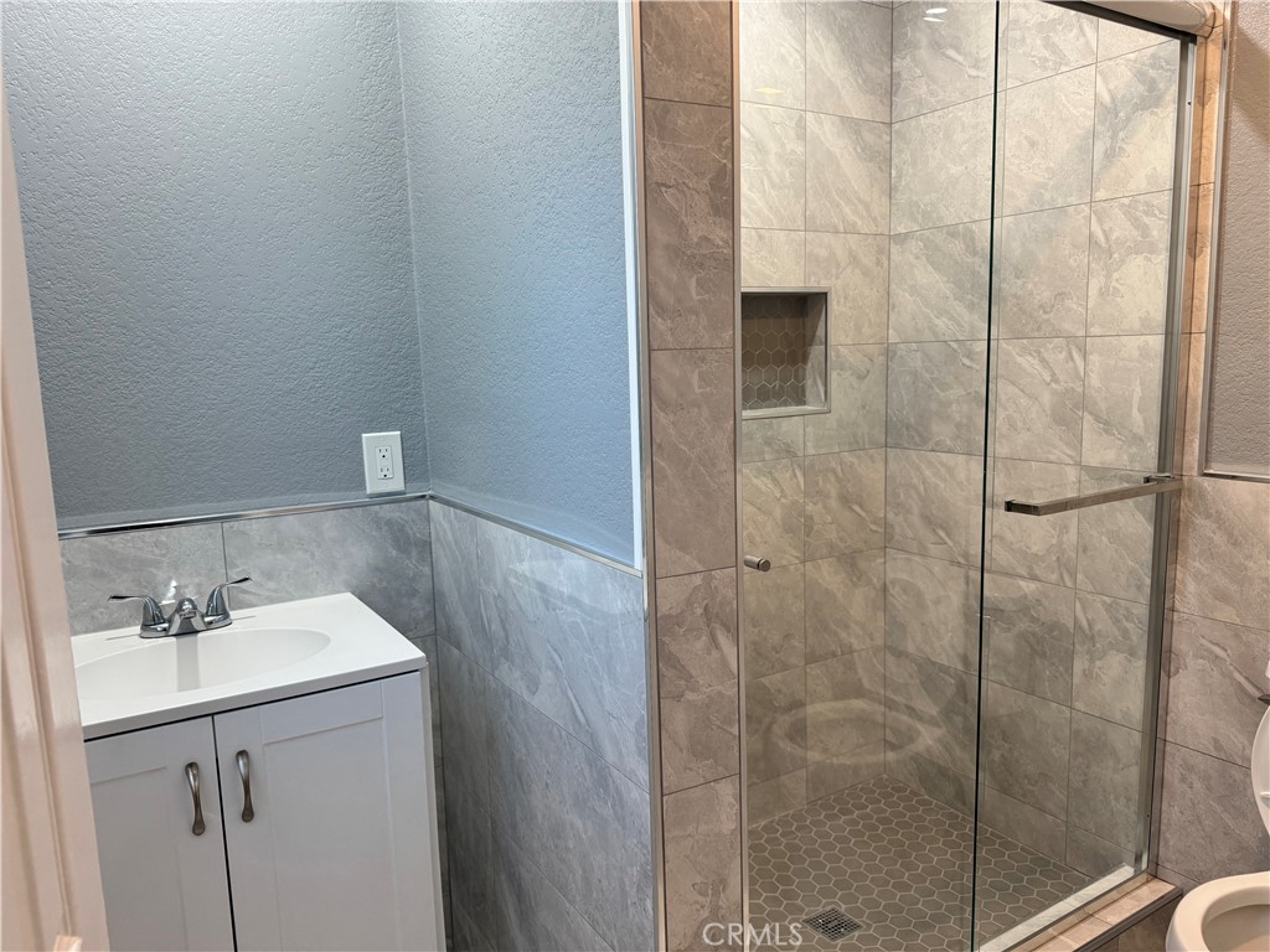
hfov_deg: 71.6
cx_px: 635
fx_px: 881
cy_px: 476
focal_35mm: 24
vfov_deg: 56.8
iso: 160
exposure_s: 1/120
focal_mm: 6.76
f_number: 1.78
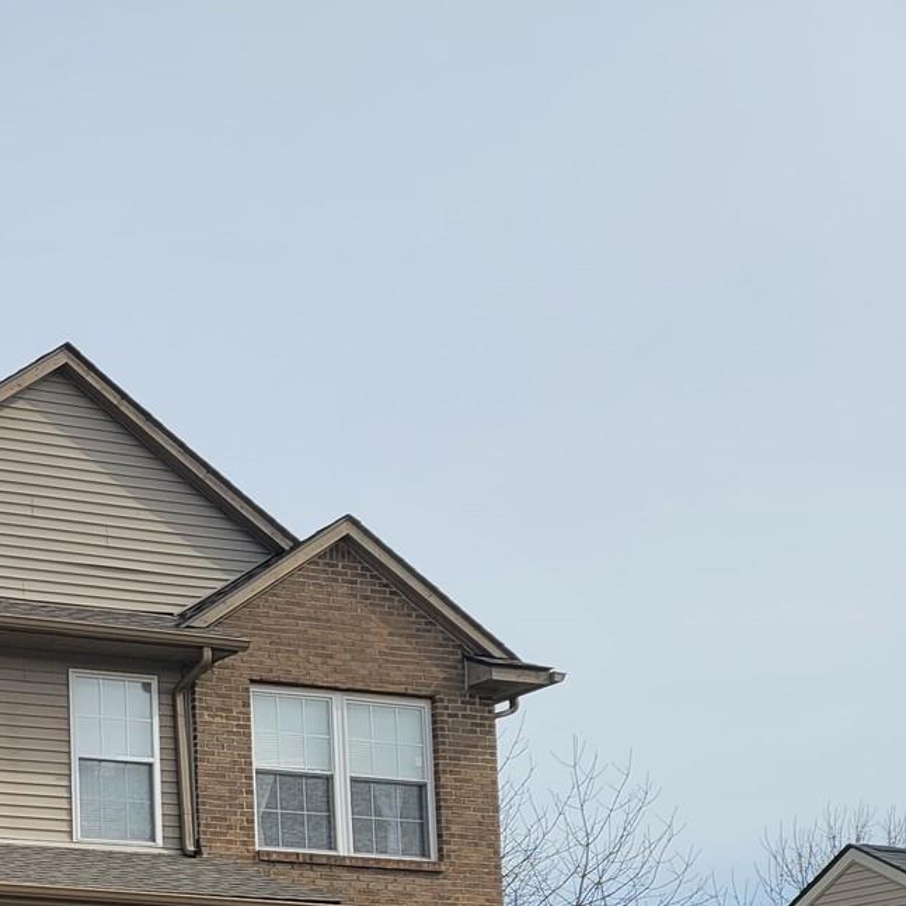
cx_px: -482
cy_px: 1050
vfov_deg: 22.9
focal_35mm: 70
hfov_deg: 20.7
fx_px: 2073
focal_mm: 7
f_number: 1.8
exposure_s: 1/1067
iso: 20
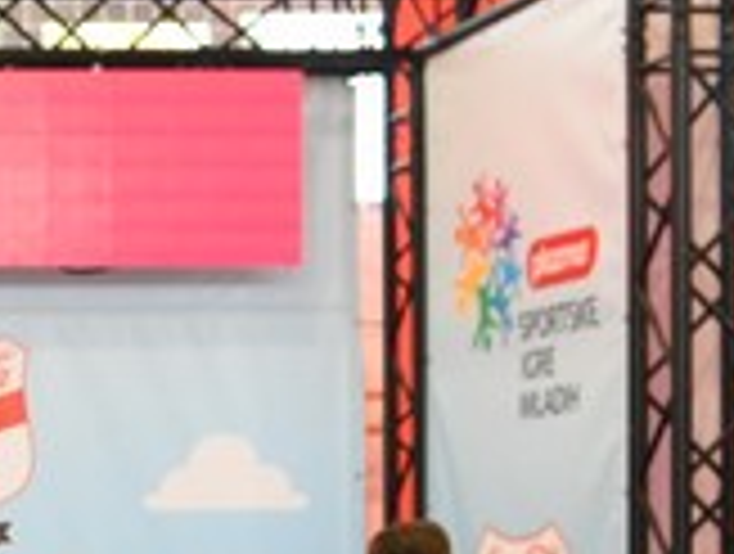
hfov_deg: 12.5
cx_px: -689
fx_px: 2975
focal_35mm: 140
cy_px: 642
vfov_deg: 10.5
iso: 1000
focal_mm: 29
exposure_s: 1/200
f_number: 3.2
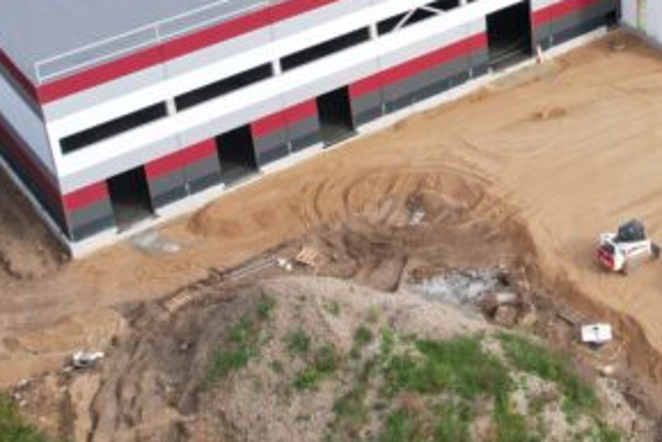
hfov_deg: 24.3
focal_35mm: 78
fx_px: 1435
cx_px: 719
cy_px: -49
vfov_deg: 16.9
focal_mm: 8.38
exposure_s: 1/1250
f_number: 2.8
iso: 130
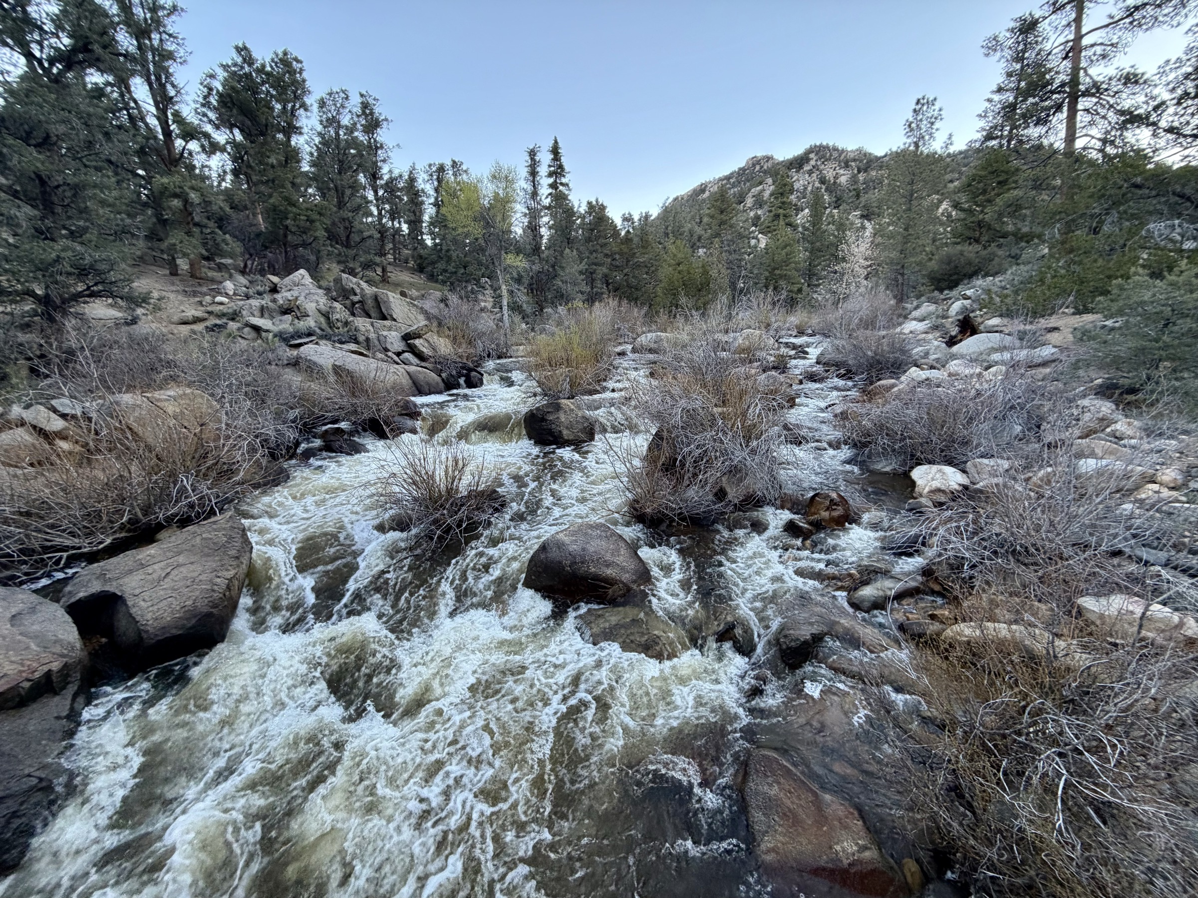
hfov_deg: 102.1
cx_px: 599
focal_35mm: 14
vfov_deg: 85.7
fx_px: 485
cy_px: 449
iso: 160
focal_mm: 2.22
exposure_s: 1/121
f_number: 2.2
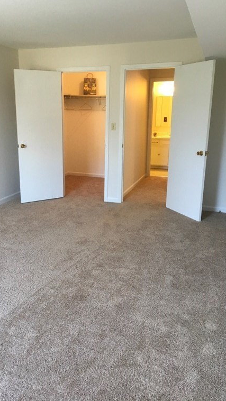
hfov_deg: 36.5
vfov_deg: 61.0
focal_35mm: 32
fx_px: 341
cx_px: 83
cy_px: 199
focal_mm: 4.15
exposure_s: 1/30
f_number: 2.2
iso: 80
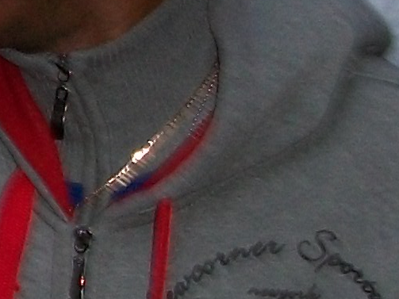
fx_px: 2685
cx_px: -594
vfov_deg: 6.4
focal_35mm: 233
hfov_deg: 7.8
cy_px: 75
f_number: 2.9
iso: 80
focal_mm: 5.7
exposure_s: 1/100
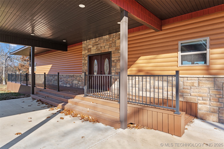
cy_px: 74
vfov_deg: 61.2
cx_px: 112
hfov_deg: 83.1
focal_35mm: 20
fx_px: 126
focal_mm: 20.3
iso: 250
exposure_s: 1/200
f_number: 9
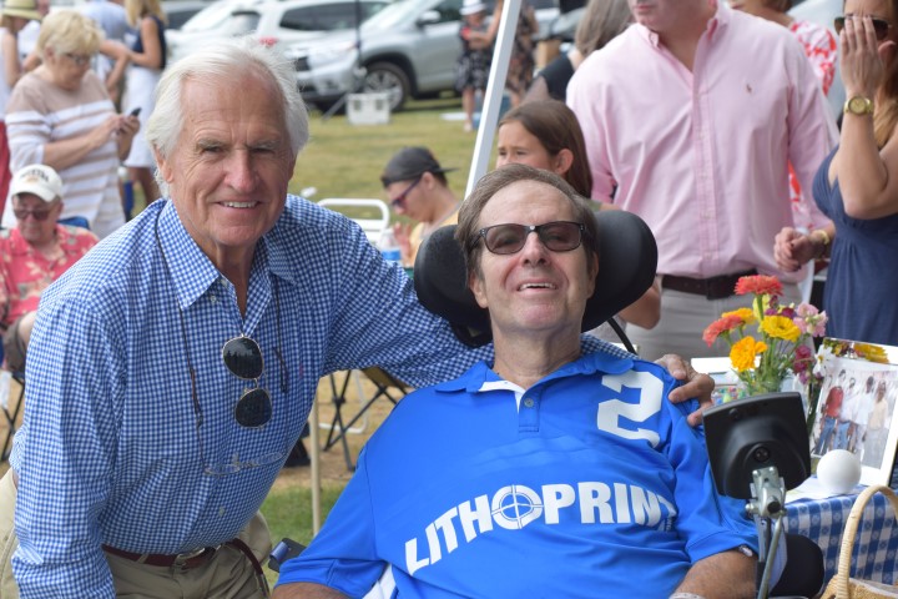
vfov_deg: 13.0
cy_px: 300
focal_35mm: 105
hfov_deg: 19.5
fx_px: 2619
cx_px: 449
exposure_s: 1/250
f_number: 8
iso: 280
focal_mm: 70
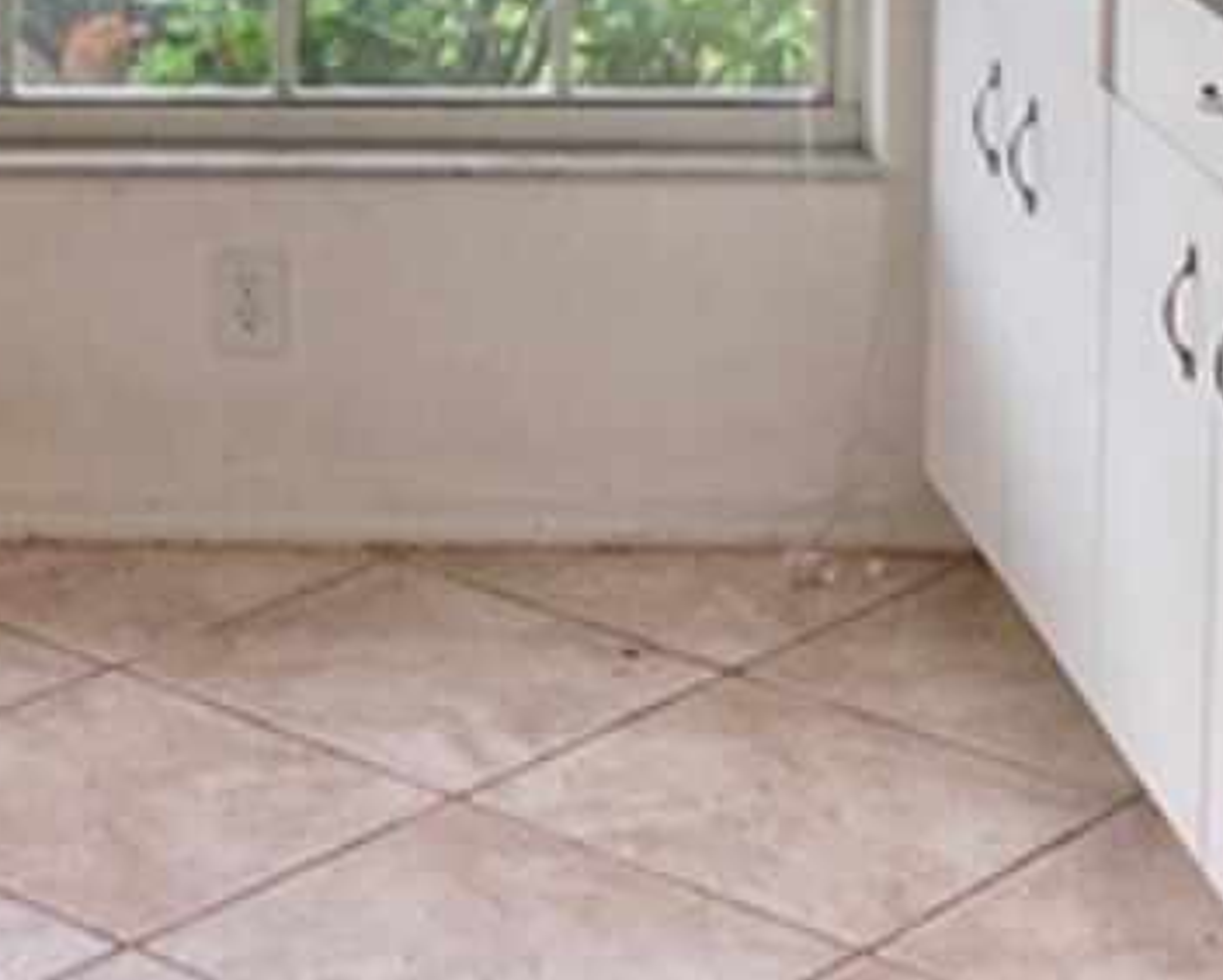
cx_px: 0
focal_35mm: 110
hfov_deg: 17.1
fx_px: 3984
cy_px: -434
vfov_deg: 13.3
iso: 40
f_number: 2.4
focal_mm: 3.3
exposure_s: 1/120
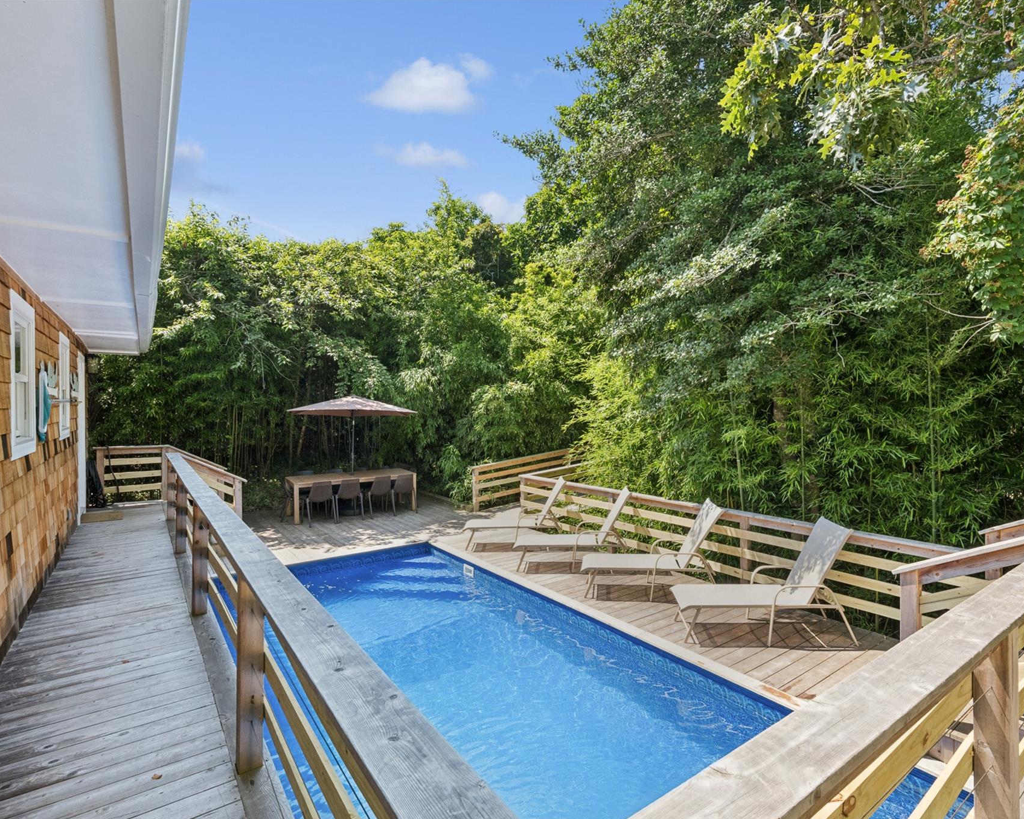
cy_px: 411
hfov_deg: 89.5
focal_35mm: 17
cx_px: 549
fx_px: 515
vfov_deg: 77.0
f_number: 14
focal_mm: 15
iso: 640
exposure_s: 1/125
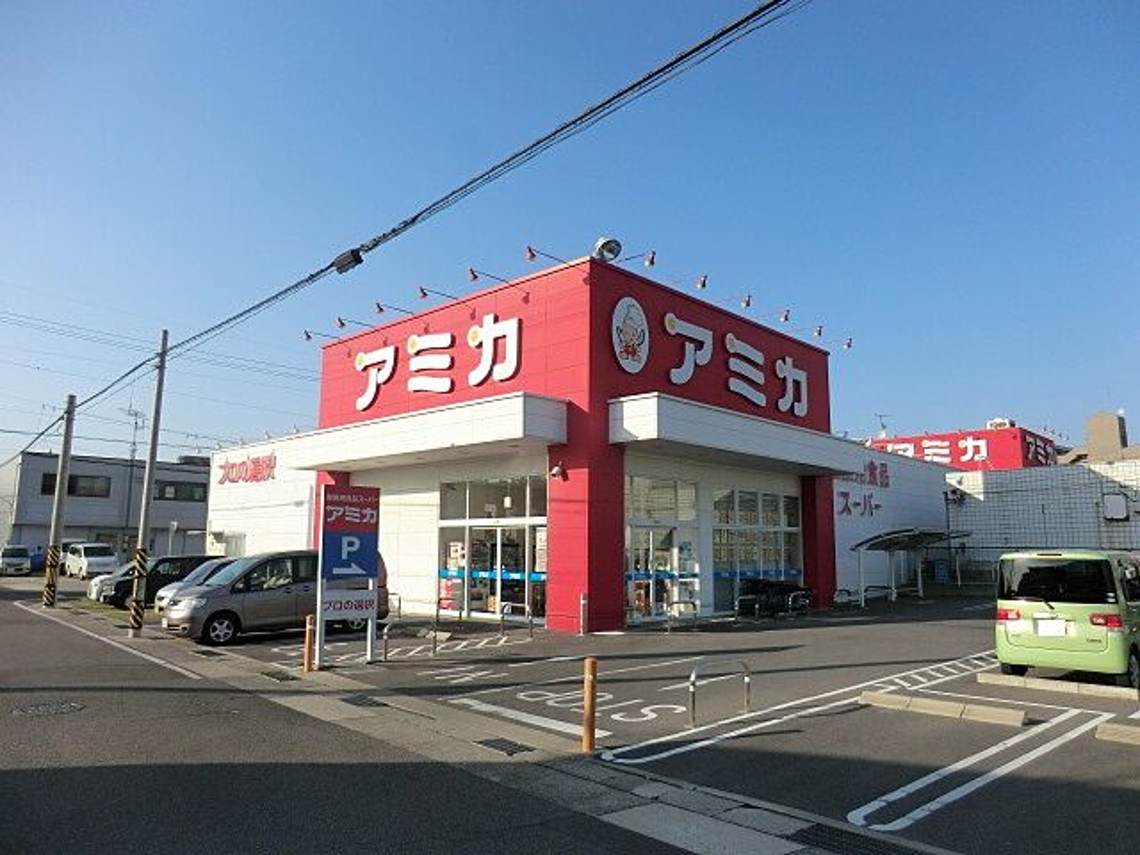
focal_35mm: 24
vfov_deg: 56.8
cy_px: 428
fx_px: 790
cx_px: 570
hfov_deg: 71.6
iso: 80
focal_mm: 4.3
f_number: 3.2
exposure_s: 1/1000
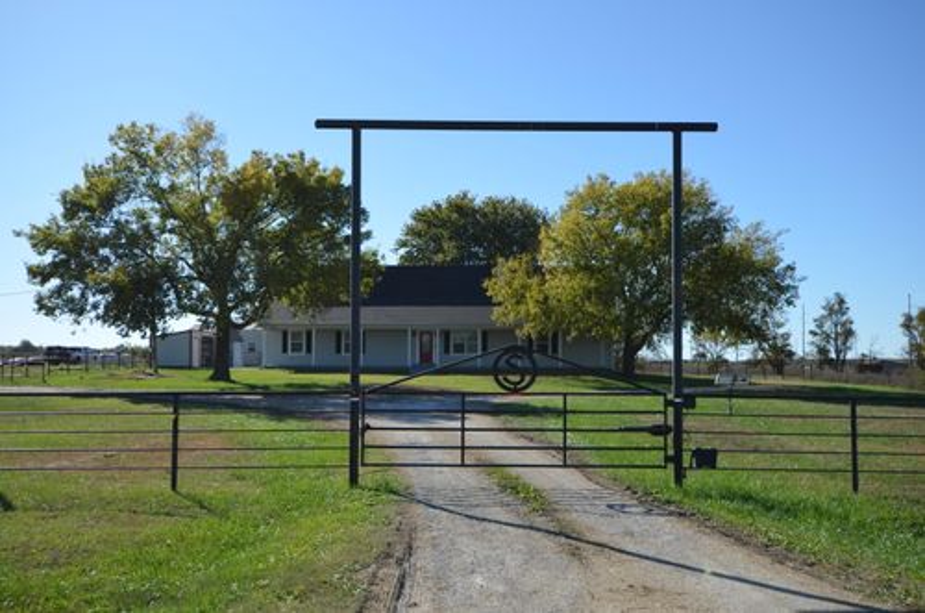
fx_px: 923
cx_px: 462
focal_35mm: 36
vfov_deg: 36.7
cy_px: 306
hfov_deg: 53.2
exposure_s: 1/250
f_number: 8
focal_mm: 24
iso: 110
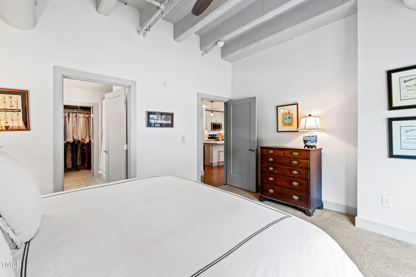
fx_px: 173
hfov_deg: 100.4
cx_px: 208
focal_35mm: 15
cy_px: 138
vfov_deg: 77.3
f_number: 8
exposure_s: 1/1.67
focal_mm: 10
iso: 100
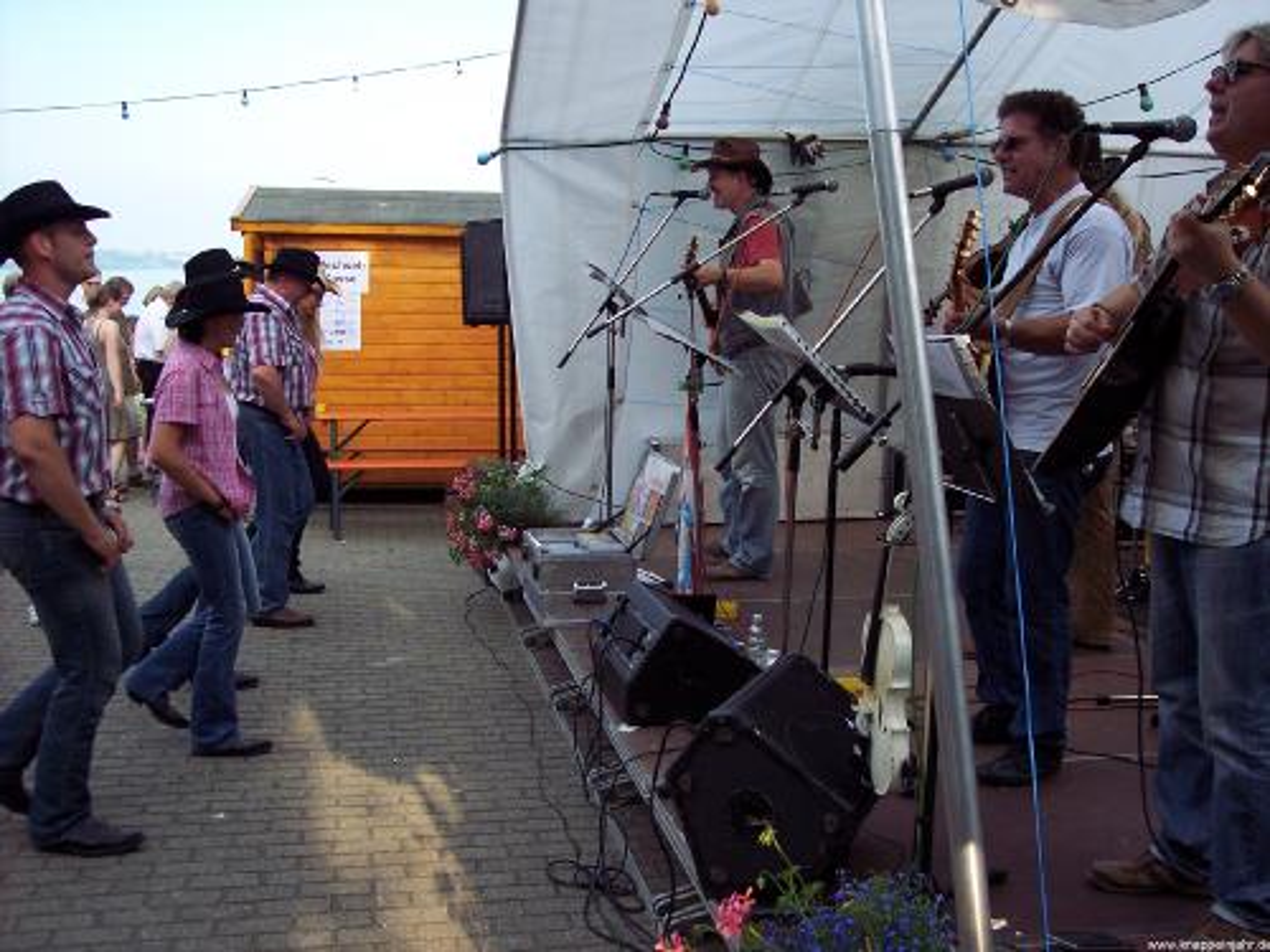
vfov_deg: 36.8
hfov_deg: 47.9
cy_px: 476
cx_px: 635
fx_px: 1431
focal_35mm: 39
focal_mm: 8
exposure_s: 1/250
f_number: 3.4
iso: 100
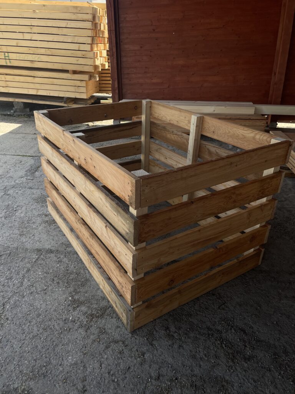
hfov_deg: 53.1
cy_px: 197
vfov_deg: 67.3
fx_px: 295
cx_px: 148
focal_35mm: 26
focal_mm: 4.2
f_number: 1.6
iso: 50
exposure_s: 1/1135
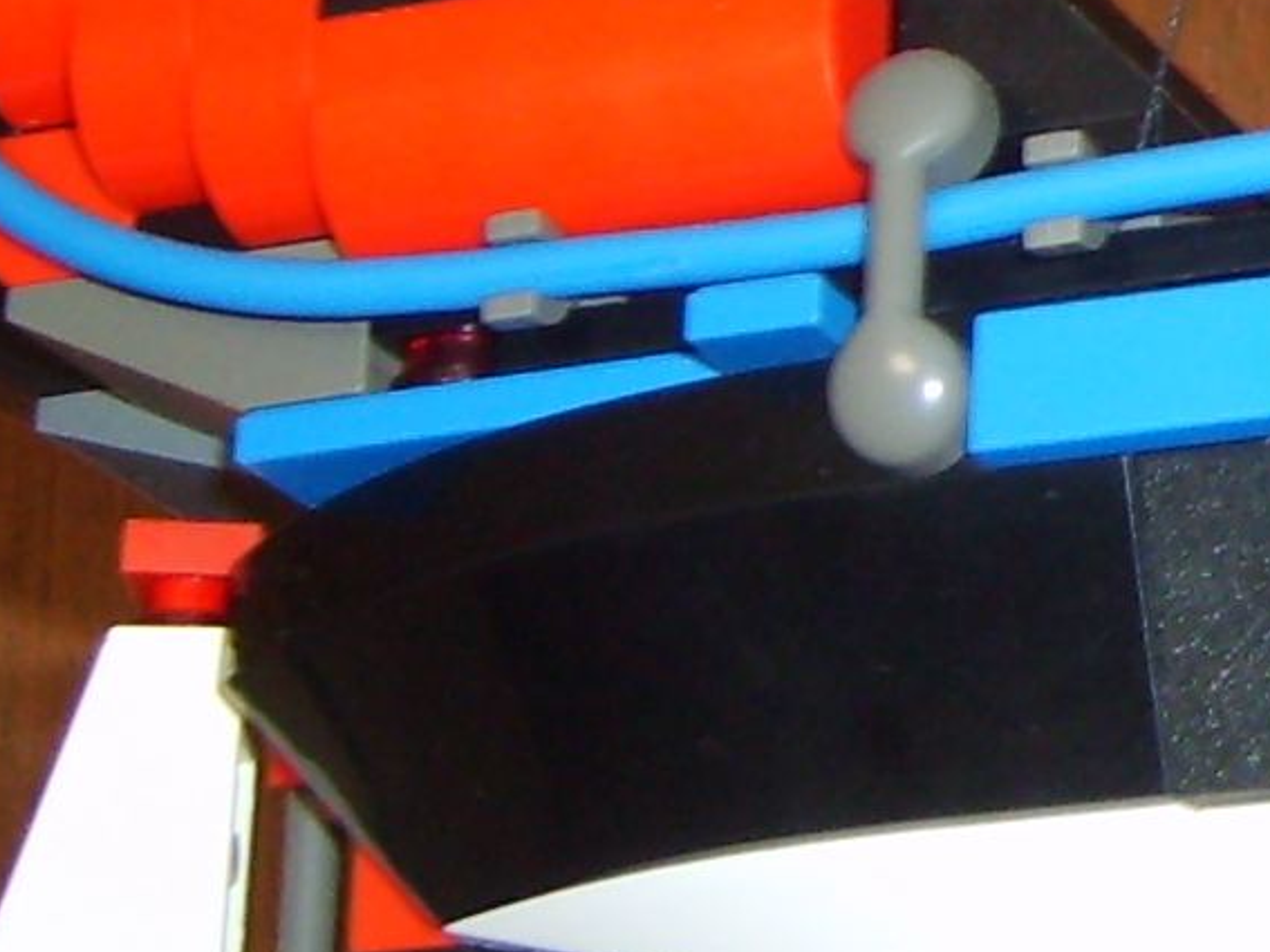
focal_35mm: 158
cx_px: 2054
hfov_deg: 11.8
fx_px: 5796
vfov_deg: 9.3
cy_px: -143
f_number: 2.8
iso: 100
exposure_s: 1/45
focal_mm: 5.8
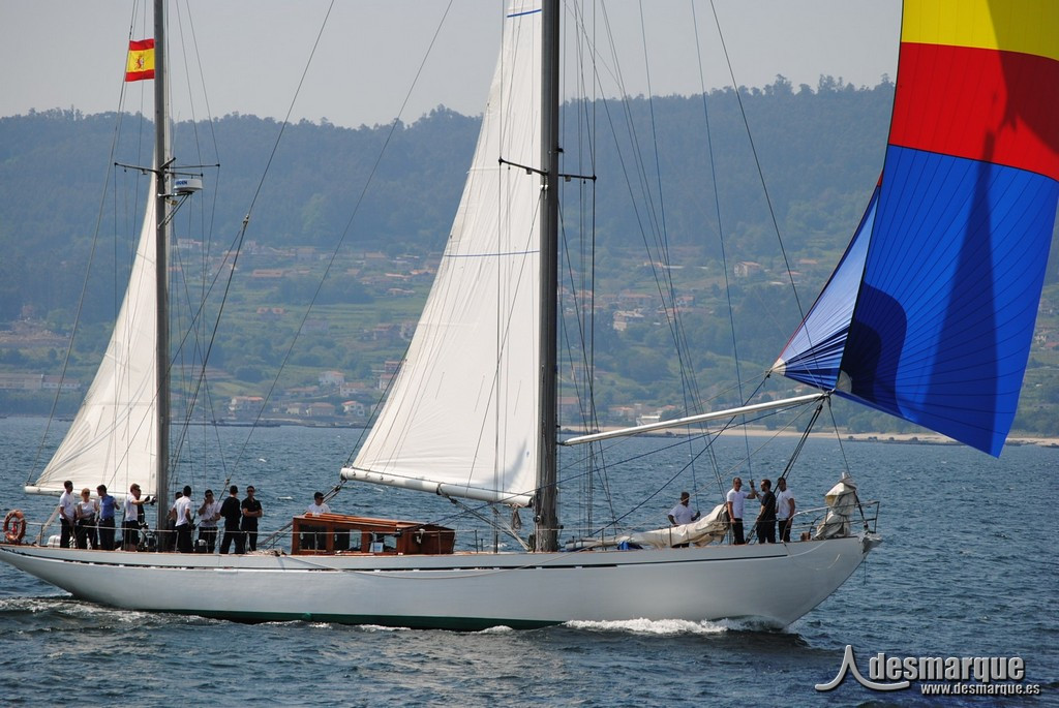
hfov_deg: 11.0
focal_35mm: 188
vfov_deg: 7.3
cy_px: 354
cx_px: 530
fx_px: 5521
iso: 100
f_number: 6.3
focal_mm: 125
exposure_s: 1/640
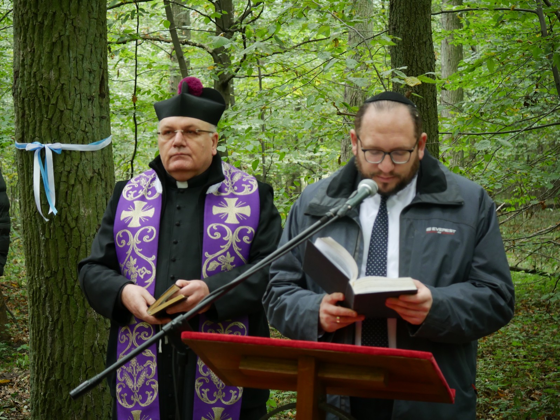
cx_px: 280
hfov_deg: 21.8
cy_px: 210
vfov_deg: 16.4
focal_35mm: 90
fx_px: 1457
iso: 800
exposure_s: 1/30
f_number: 4
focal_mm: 45
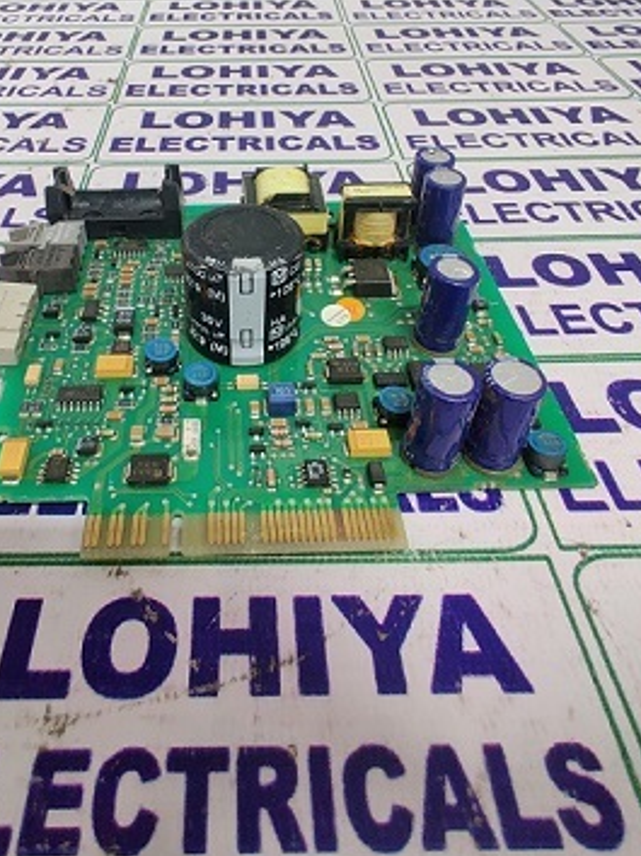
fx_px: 494
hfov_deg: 65.1
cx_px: 247
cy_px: 271
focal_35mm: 20
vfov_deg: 78.5
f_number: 2.2
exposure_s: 1/14
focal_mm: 2.25
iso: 1250
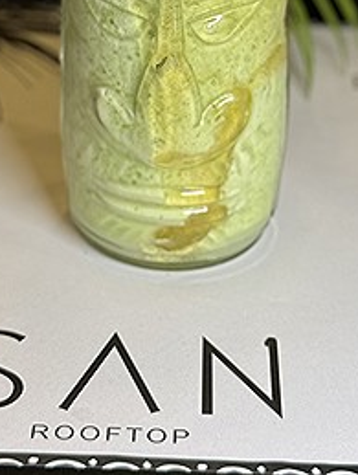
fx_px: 1527
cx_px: 151
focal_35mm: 111
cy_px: -66
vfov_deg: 17.1
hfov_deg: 13.4
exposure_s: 1/100
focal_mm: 6.76
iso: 64
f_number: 1.78
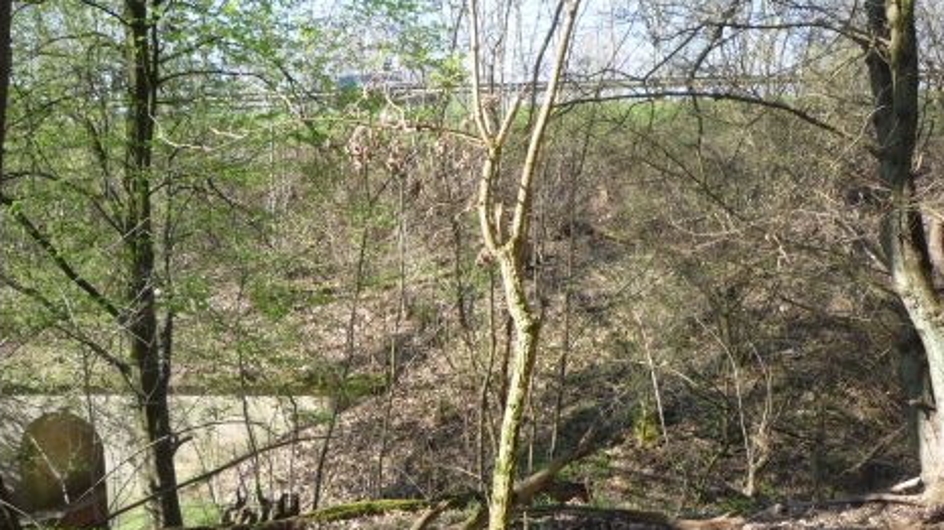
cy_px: 317
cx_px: 469
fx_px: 901
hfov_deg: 55.3
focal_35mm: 36
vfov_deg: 32.7
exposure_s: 1/100
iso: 100
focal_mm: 5.2
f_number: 4
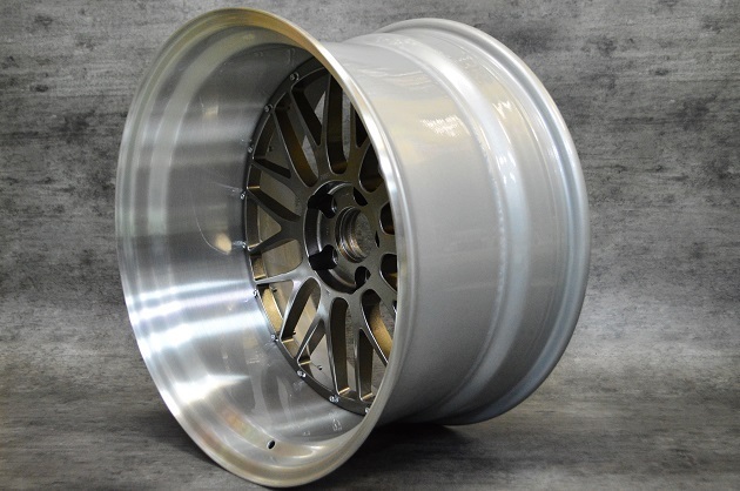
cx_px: 370
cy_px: 246
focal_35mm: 48
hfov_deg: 41.2
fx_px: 985
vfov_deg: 28.0
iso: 3600
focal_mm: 32
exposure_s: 1/50
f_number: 4.8
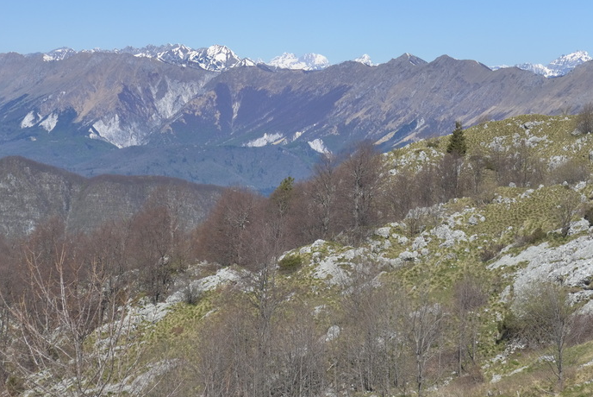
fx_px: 1550
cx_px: 287
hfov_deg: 21.7
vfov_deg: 14.6
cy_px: 198
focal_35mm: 94
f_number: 4
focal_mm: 17.7
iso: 400
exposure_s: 1/1600
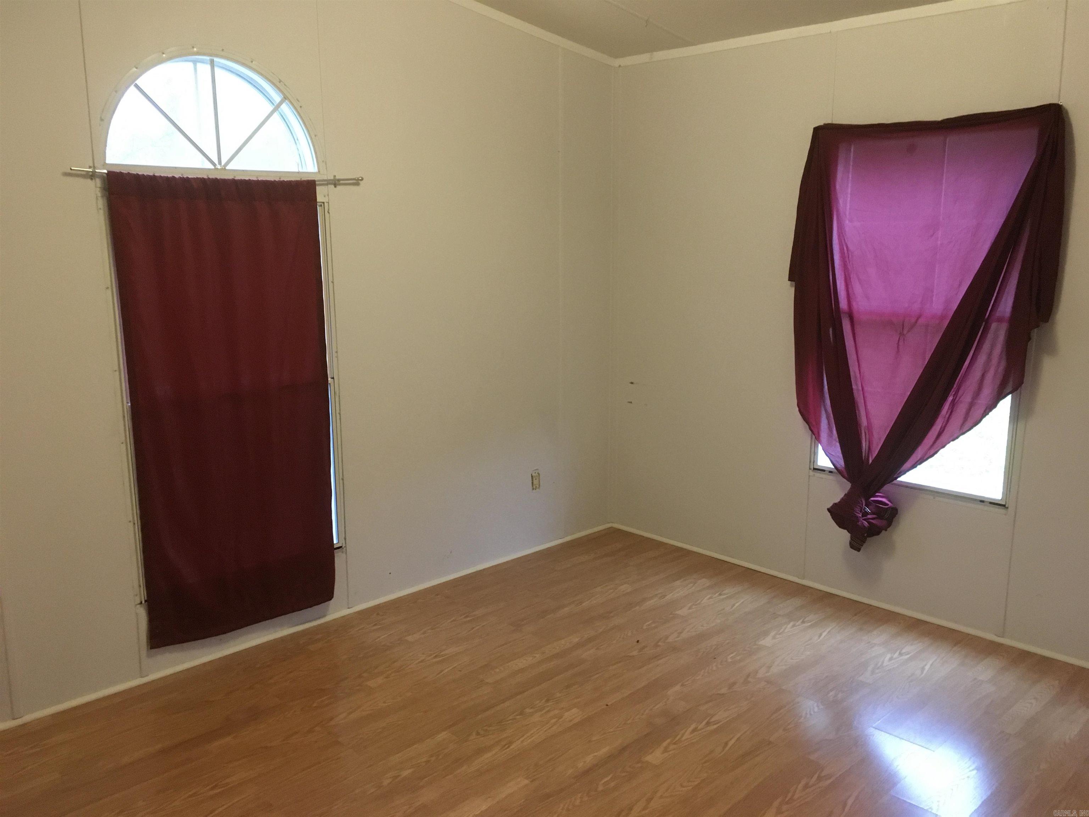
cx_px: 544
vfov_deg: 48.2
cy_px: 408
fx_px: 912
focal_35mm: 29
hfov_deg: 61.7
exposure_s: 1/30
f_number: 2.2
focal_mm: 4.15
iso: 200
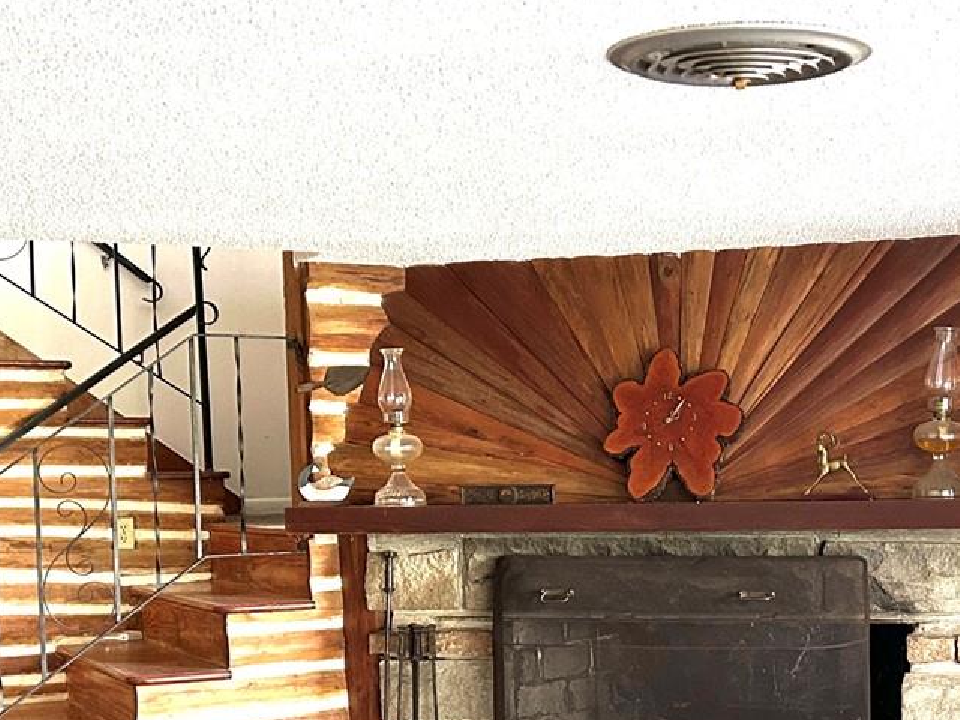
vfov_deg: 22.2
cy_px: 604
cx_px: 692
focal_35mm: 65
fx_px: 1803
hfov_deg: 29.5
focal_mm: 5.7
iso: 320
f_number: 1.5
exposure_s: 1/60
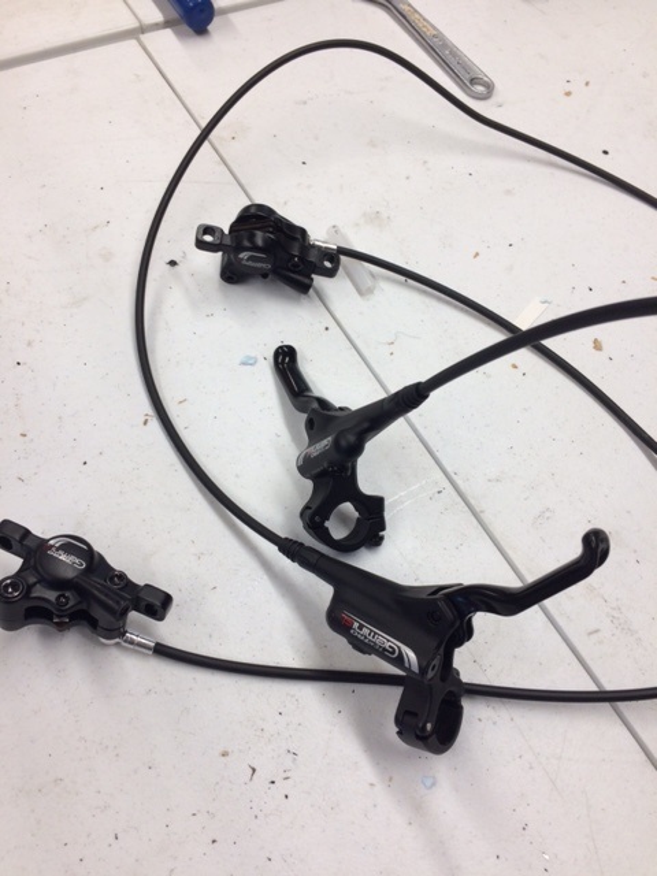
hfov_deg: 48.2
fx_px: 734
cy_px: 438
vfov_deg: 61.7
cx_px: 328
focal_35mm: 29
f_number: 2.2
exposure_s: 1/60
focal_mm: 4.15
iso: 50
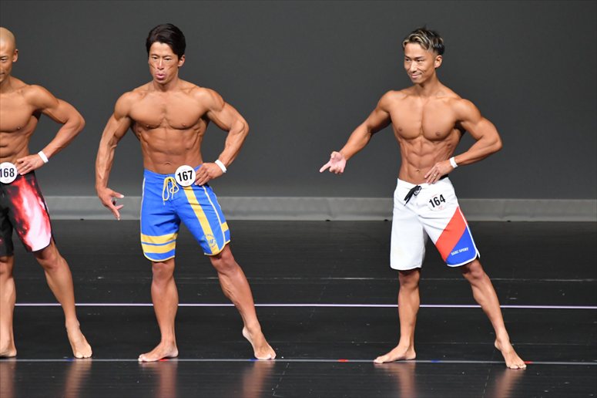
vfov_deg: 3.7
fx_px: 6216
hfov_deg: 5.5
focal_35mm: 375
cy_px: 199
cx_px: 298
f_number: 5.6
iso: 4000
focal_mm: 250
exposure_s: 1/400
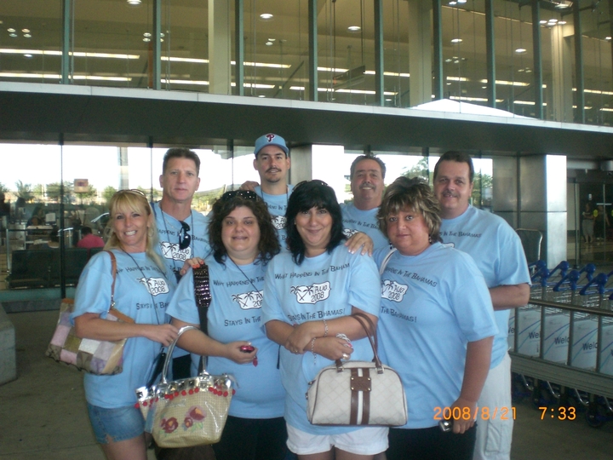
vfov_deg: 37.7
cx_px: 306
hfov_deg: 49.0
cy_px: 230
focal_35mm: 38
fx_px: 673
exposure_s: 1/60
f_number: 3.1
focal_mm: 6.3
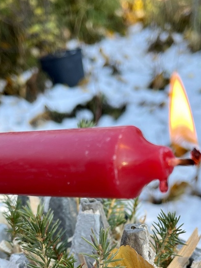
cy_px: 236
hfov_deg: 24.4
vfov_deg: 30.9
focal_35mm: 60
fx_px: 465
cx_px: 90
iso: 32
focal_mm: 5.1
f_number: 1.6
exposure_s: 1/261
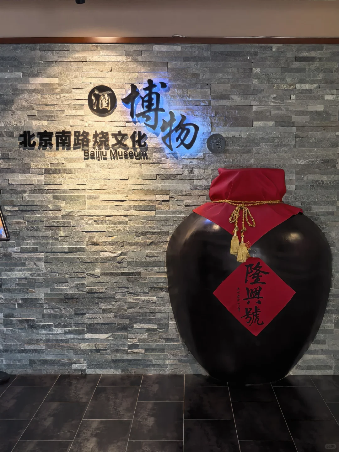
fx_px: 627
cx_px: 170
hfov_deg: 30.3
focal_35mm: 48
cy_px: 226
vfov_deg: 39.7
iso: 64
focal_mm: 8.5
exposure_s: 1/50
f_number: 1.6
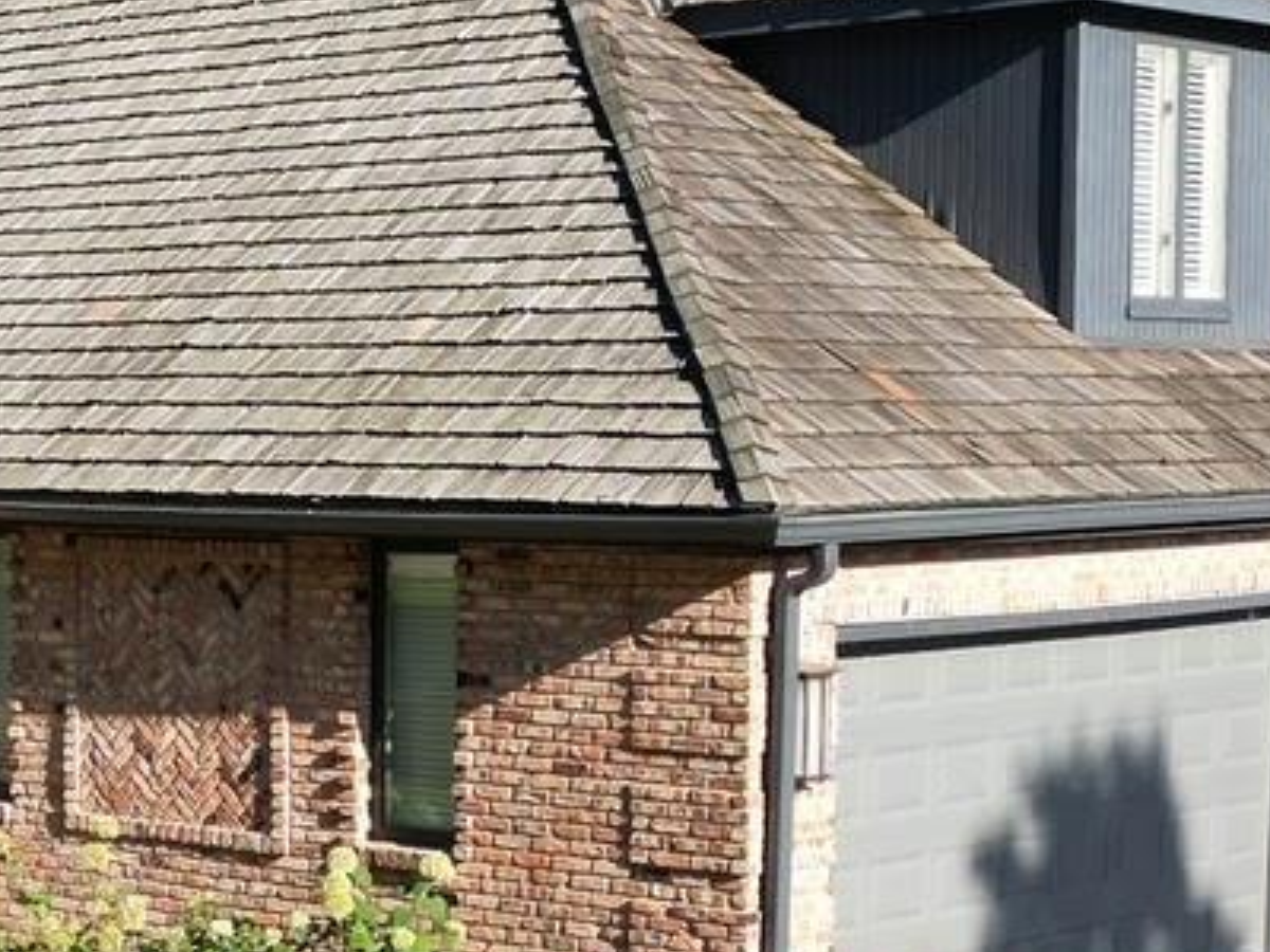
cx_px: -10
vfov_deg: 15.4
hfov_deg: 19.8
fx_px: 3522
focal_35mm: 96
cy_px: 666
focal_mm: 6.72
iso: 110
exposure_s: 1/1500
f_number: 1.7
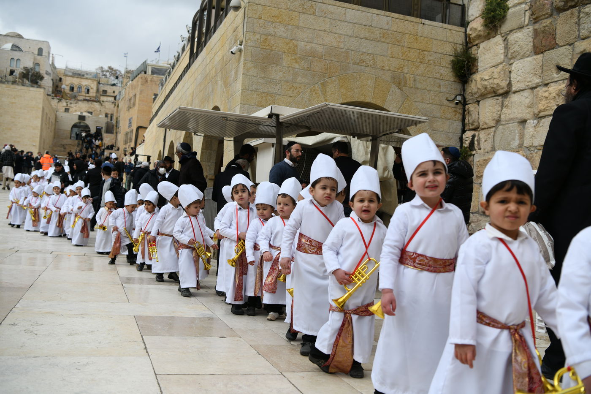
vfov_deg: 37.8
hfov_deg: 54.4
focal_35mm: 35
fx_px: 574
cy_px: 197
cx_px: 296
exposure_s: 1/2000
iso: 200
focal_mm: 35
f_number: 4
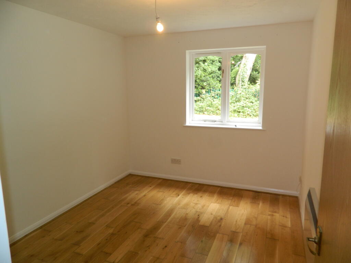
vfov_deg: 54.9
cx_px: 176
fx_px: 253
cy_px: 132
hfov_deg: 69.4
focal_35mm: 25
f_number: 3.1
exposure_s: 1/30
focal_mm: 4.5
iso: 100
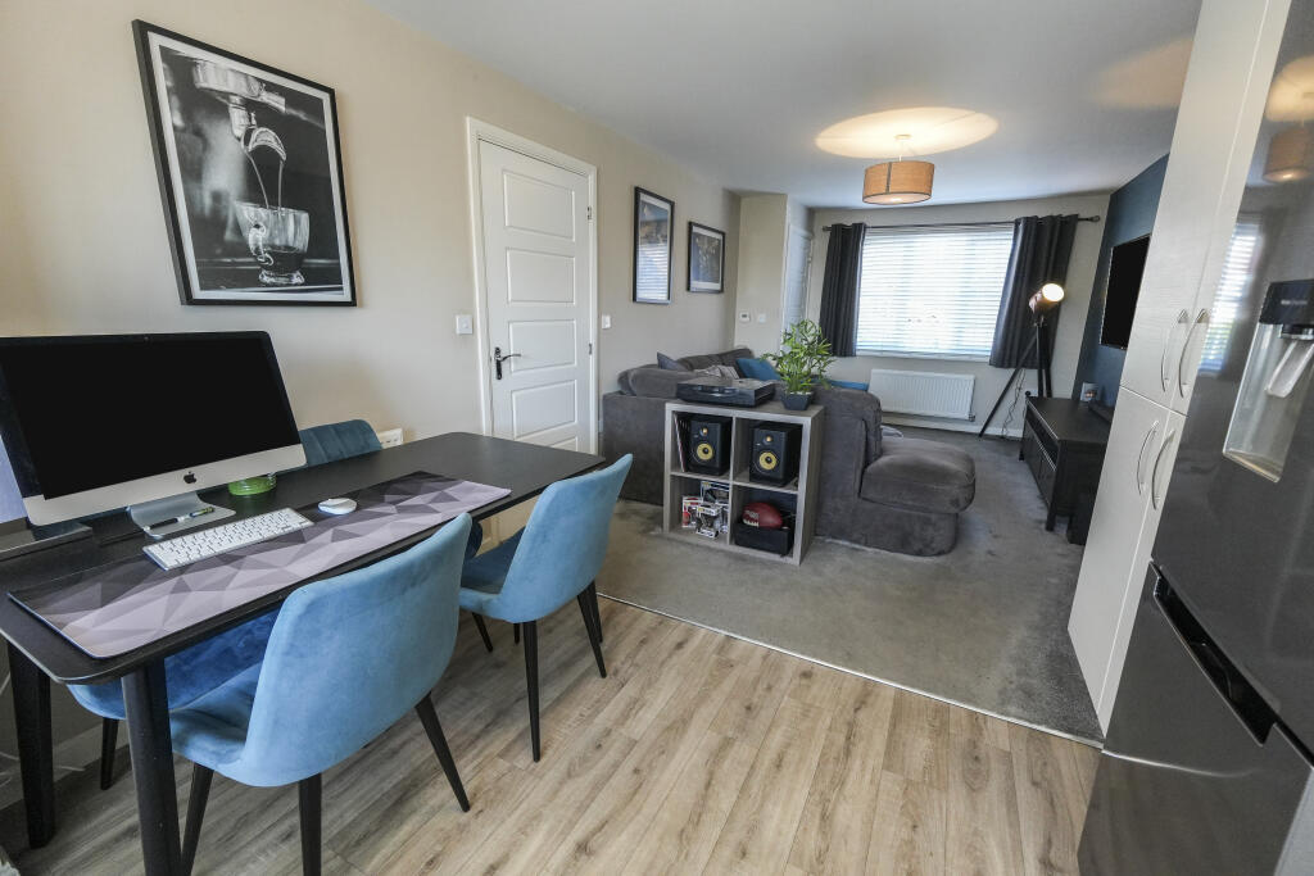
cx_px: 657
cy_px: 438
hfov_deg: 100.4
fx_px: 548
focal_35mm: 15
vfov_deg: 77.3
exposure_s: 1/160
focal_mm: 10
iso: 1600
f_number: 4
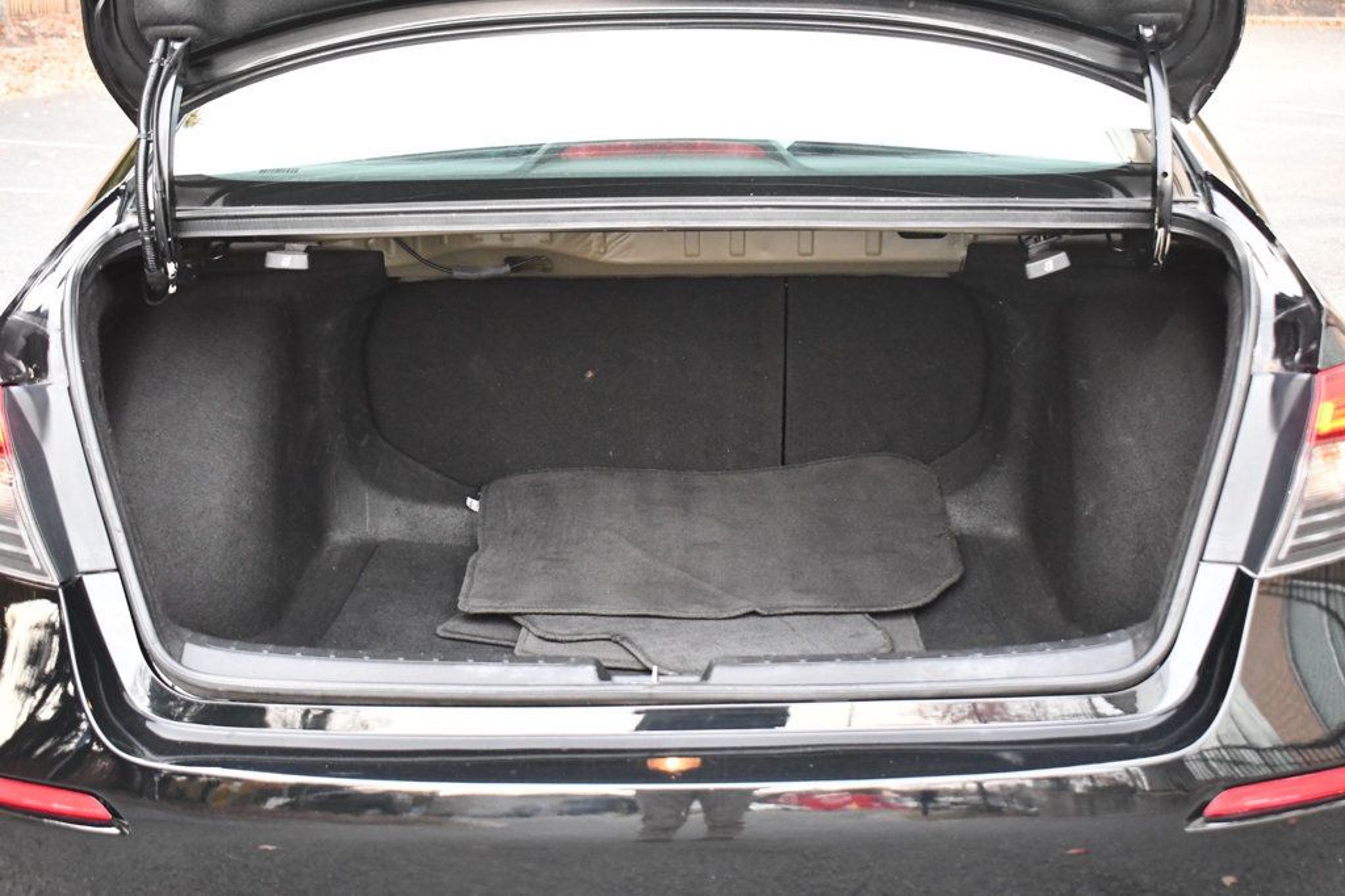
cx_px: 672
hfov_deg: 41.1
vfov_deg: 28.1
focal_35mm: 48
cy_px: 448
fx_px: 1793
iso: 3200
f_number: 4.5
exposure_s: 1/125
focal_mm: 32
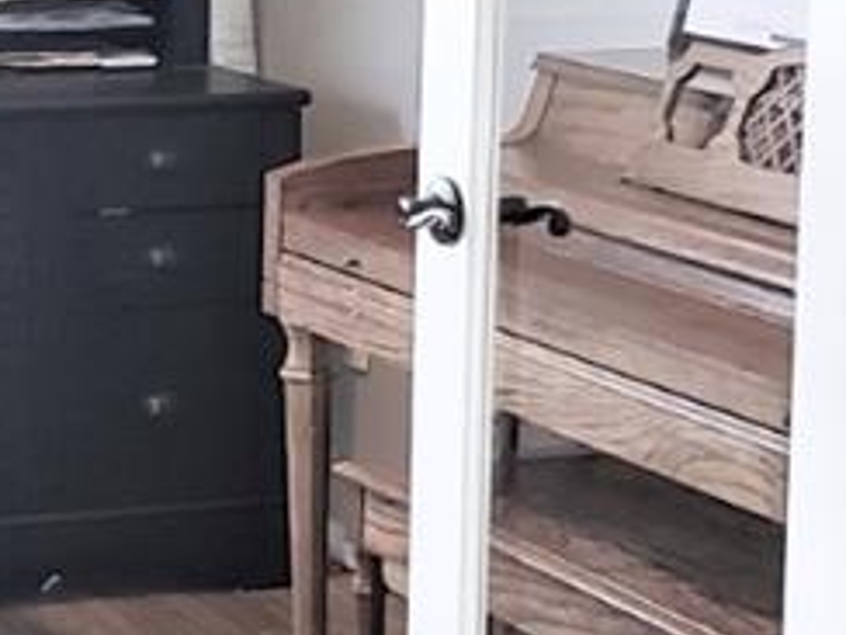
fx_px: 3910
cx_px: -80
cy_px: 239
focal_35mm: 160
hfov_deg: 12.2
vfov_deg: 9.3
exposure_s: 1/24
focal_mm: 4.3
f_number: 2.4
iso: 250
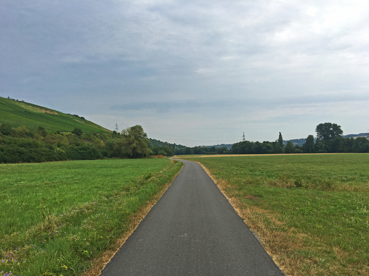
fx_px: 309
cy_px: 138
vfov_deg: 48.2
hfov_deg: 61.7
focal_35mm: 29
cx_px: 184
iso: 25
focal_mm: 4.15
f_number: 2.2
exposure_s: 1/1637
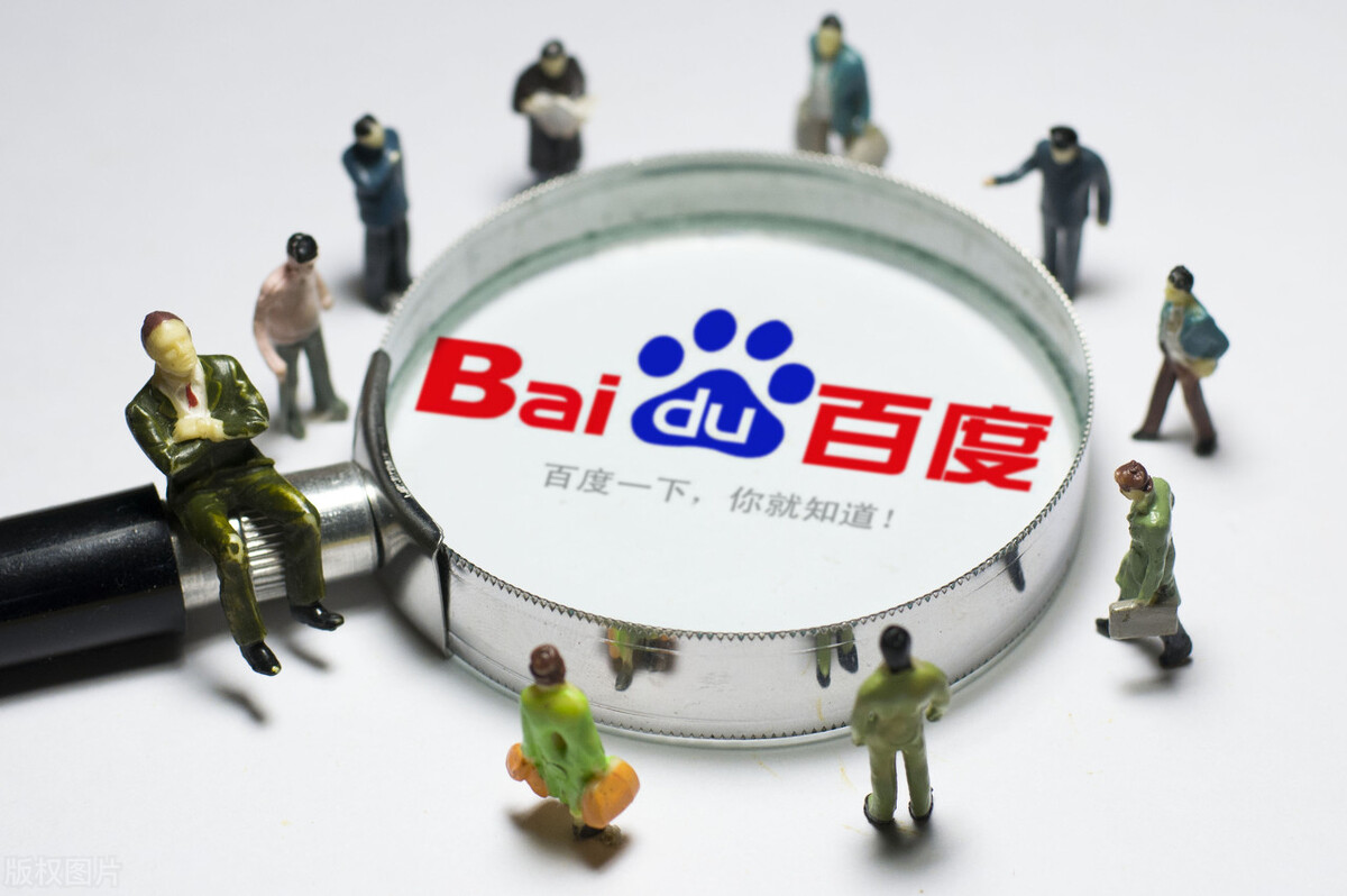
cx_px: 674
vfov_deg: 18.2
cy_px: 448
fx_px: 2804
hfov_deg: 27.0
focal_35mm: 75
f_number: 5
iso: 500
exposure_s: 1/160
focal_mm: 50
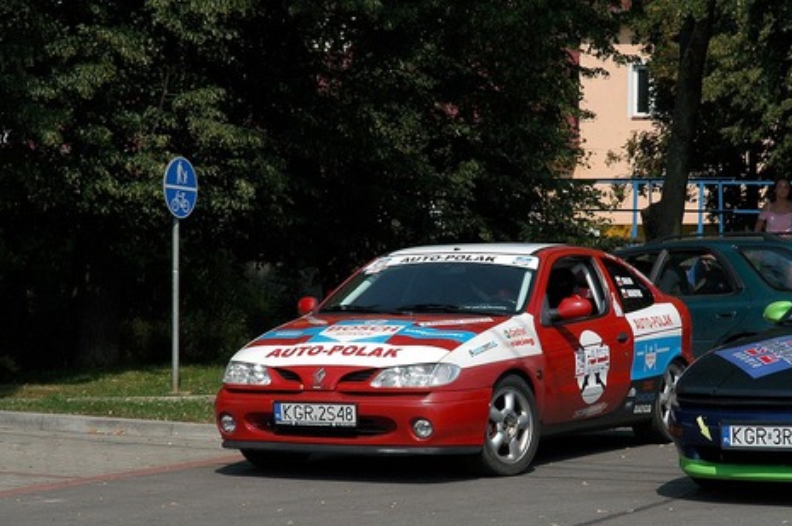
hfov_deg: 15.7
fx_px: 2879
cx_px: 453
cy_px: 312
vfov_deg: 10.4
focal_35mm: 131
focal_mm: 70
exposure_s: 1/500
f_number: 13
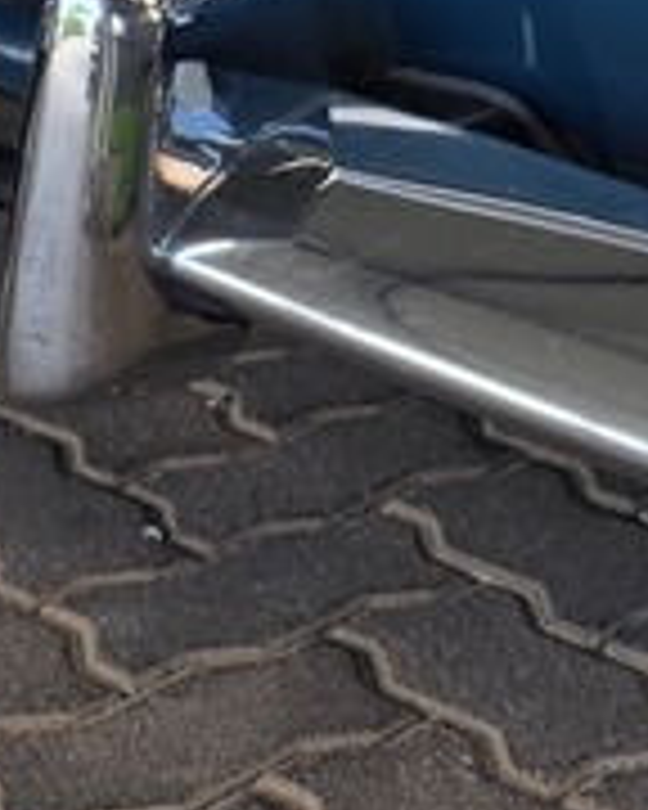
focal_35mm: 128
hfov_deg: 11.0
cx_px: 1264
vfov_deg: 13.8
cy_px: -536
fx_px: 3069
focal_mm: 6.25
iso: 40
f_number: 1.7
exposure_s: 1/180
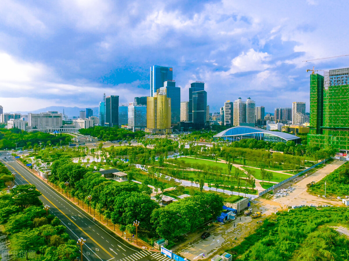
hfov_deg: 81.7
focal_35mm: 20
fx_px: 202
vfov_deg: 66.0
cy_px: 130
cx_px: 174
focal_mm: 3.61
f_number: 2.8
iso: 100
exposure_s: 1/800
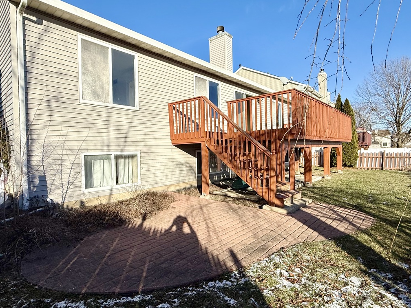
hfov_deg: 81.7
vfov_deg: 66.0
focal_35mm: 20
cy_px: 153
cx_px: 207
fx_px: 237
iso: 50
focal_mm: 2.22
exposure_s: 1/2841
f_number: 2.2
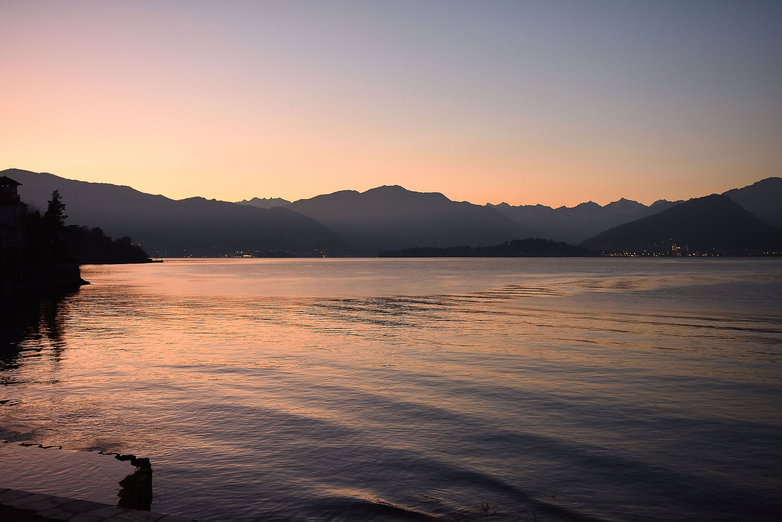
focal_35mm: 38
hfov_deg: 51.3
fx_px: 815
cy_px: 261
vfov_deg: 35.5
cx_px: 391
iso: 640
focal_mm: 25
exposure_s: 1/80
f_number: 1.8
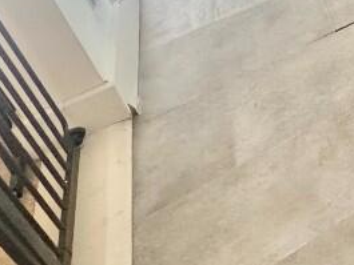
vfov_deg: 20.1
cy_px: -205
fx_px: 552
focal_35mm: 54
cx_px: 616
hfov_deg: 22.7
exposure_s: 1/99
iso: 200
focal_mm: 2.22
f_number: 2.2
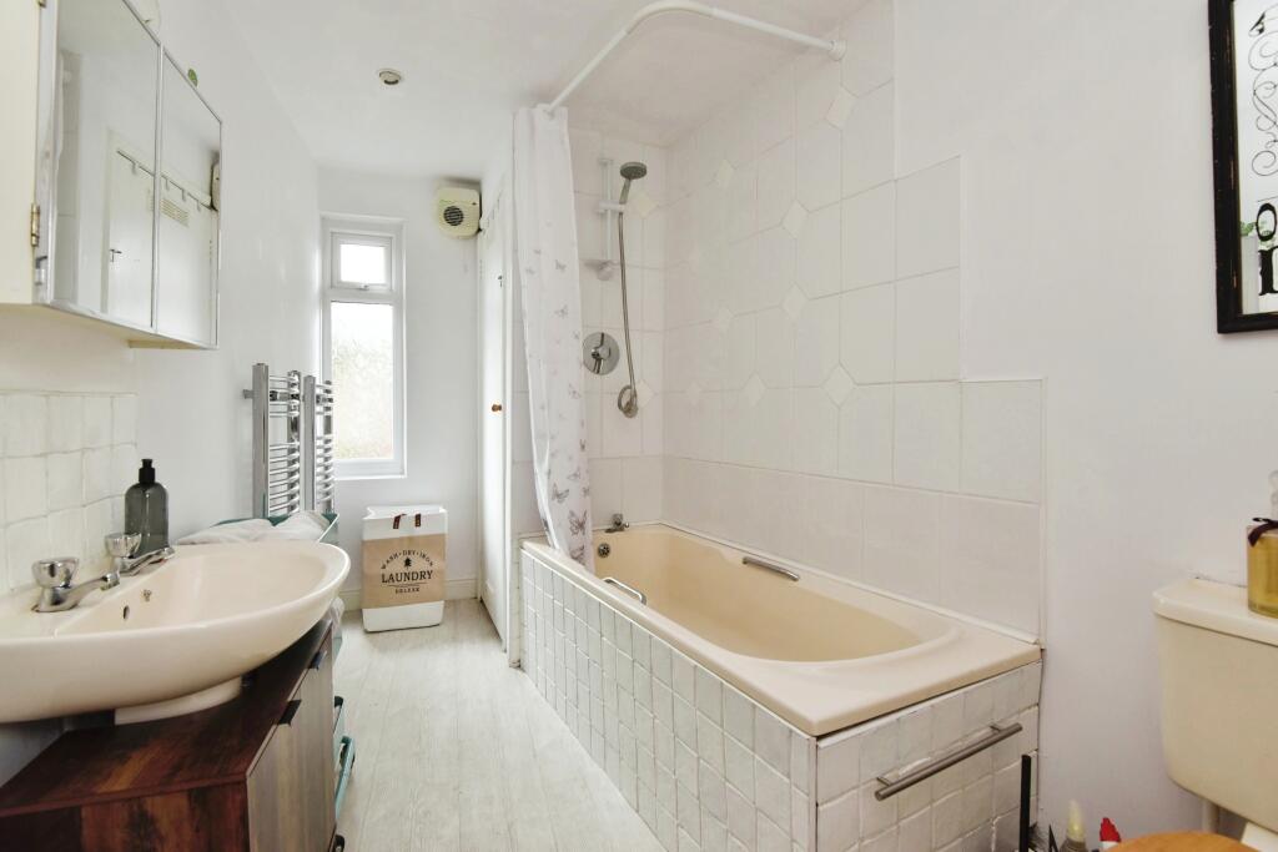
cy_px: 426
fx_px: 568
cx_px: 639
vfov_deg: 73.8
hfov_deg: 96.7
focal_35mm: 16
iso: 500
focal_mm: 16
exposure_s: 1/10
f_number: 6.3
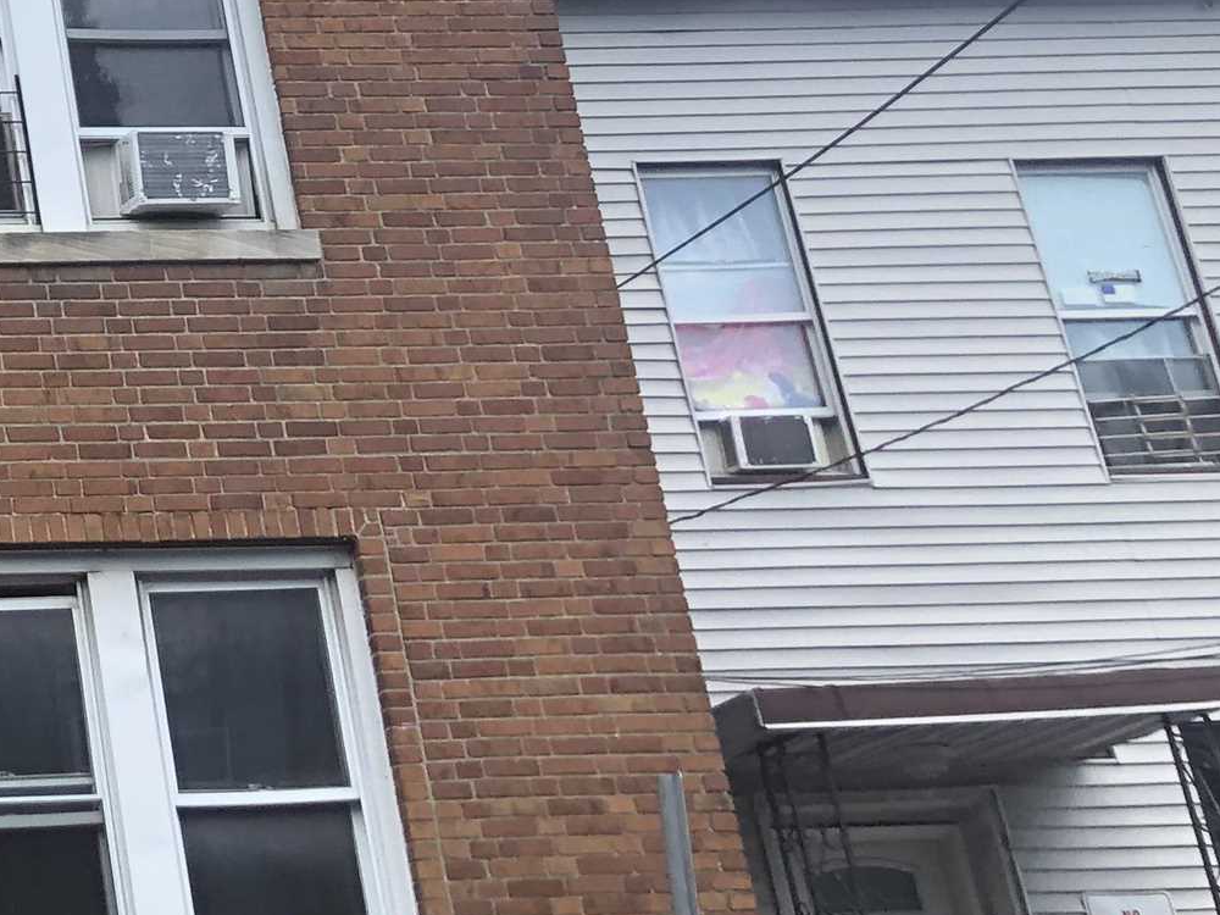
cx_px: -593
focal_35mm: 86
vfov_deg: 16.4
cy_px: -220
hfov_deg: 19.8
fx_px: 3031
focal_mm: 3.99
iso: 20
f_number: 1.8
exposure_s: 1/714
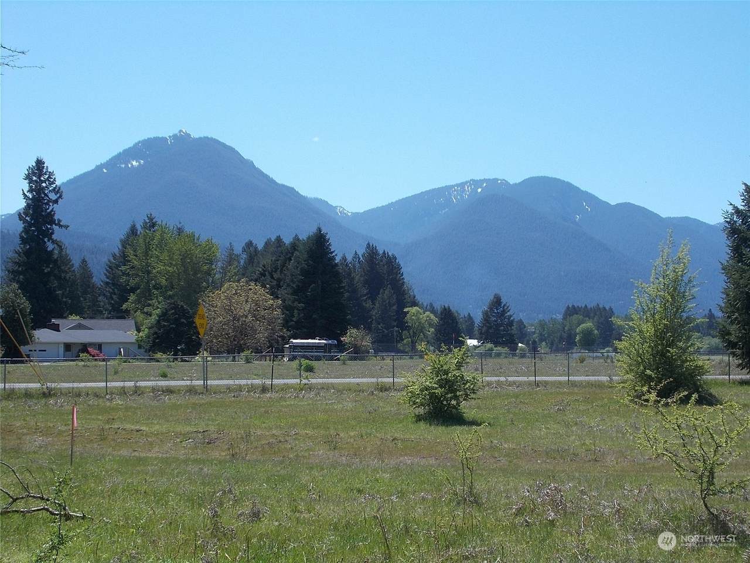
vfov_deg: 22.3
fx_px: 1430
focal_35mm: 66
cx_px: 375
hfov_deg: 29.4
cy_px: 282
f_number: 5.3
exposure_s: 1/320
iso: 80
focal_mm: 11.8
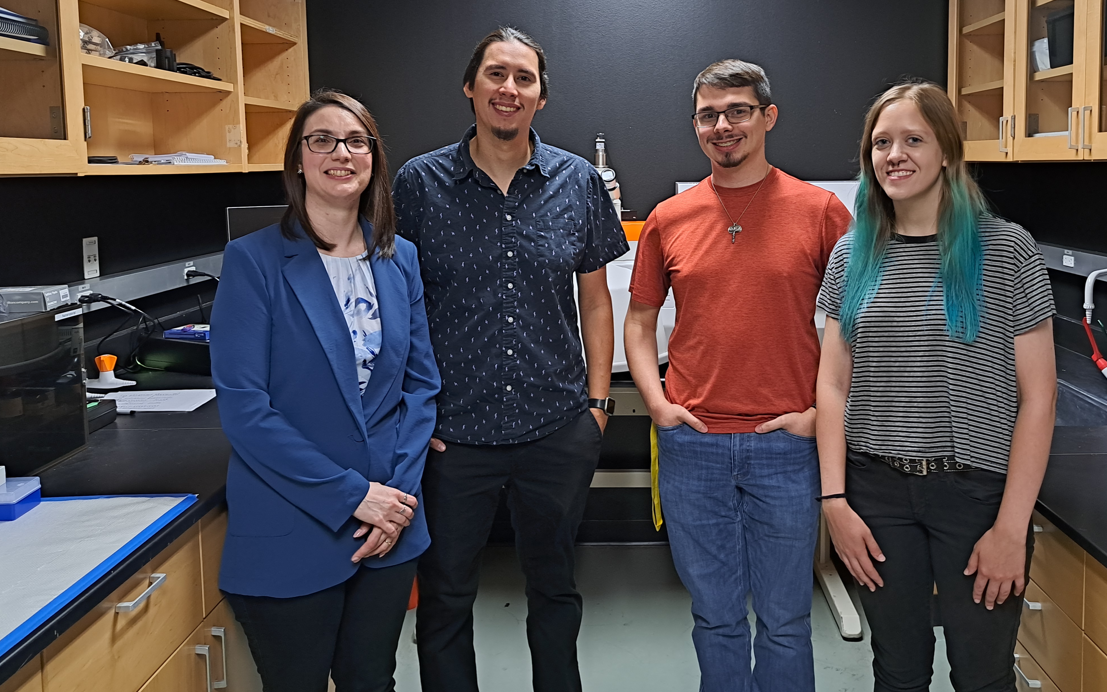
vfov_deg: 41.5
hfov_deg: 62.7
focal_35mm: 30
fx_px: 905
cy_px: 250
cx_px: 610
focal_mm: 5.23
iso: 250
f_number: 1.8
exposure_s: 1/24
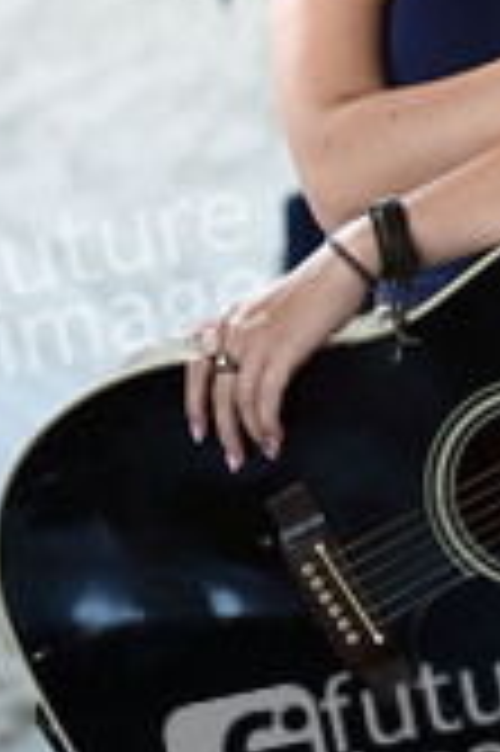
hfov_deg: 4.2
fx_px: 6743
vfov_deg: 6.4
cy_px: 77
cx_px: 527
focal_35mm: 323
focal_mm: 135
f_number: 2.8
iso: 1600
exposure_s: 1/250
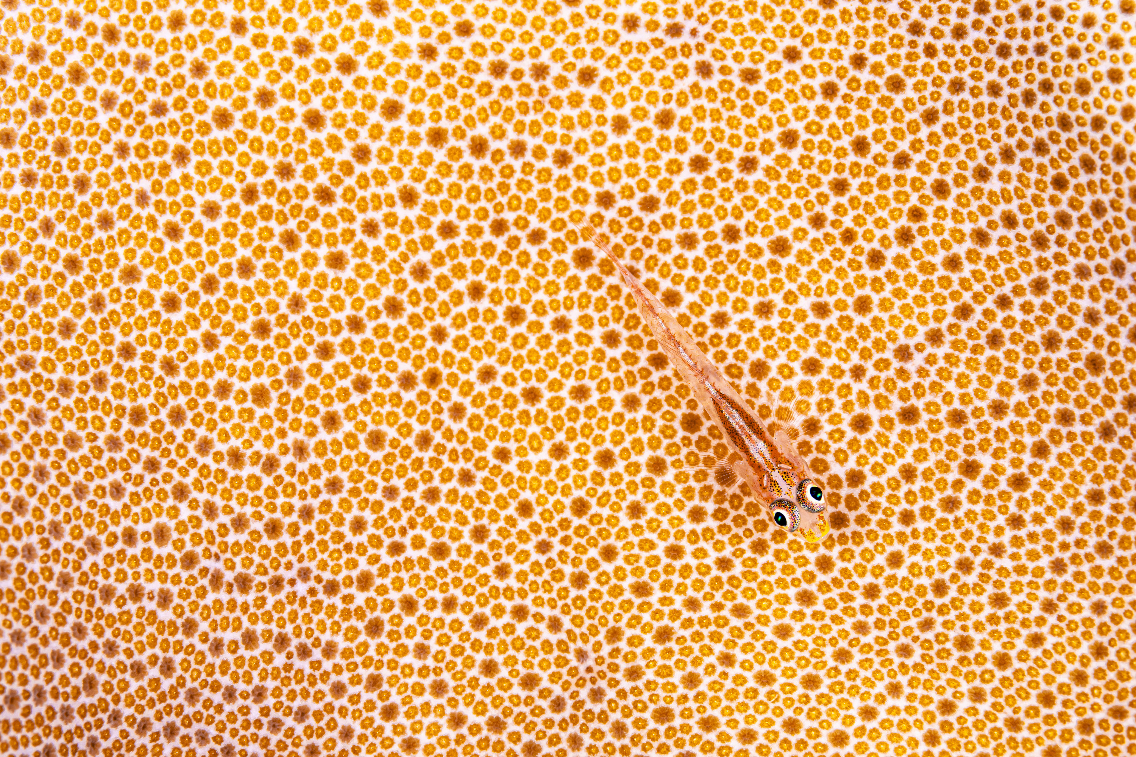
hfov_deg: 19.5
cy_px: 378
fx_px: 3313
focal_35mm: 105
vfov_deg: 13.0
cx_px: 568
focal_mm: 105
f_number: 20
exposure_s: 1/200
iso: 160
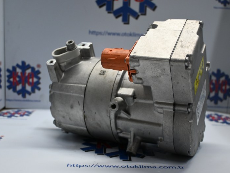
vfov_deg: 32.0
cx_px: 122
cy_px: 87
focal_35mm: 45
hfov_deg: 41.8
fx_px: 301
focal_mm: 27.5
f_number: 4.5
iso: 900
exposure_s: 1/125
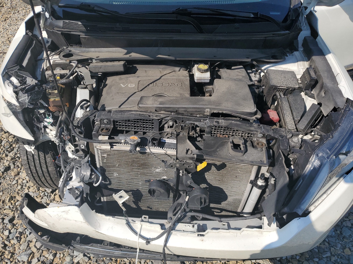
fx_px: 265
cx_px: 176
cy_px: 132
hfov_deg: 67.3
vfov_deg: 53.1
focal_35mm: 26
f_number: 1.5
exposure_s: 1/3333
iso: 50
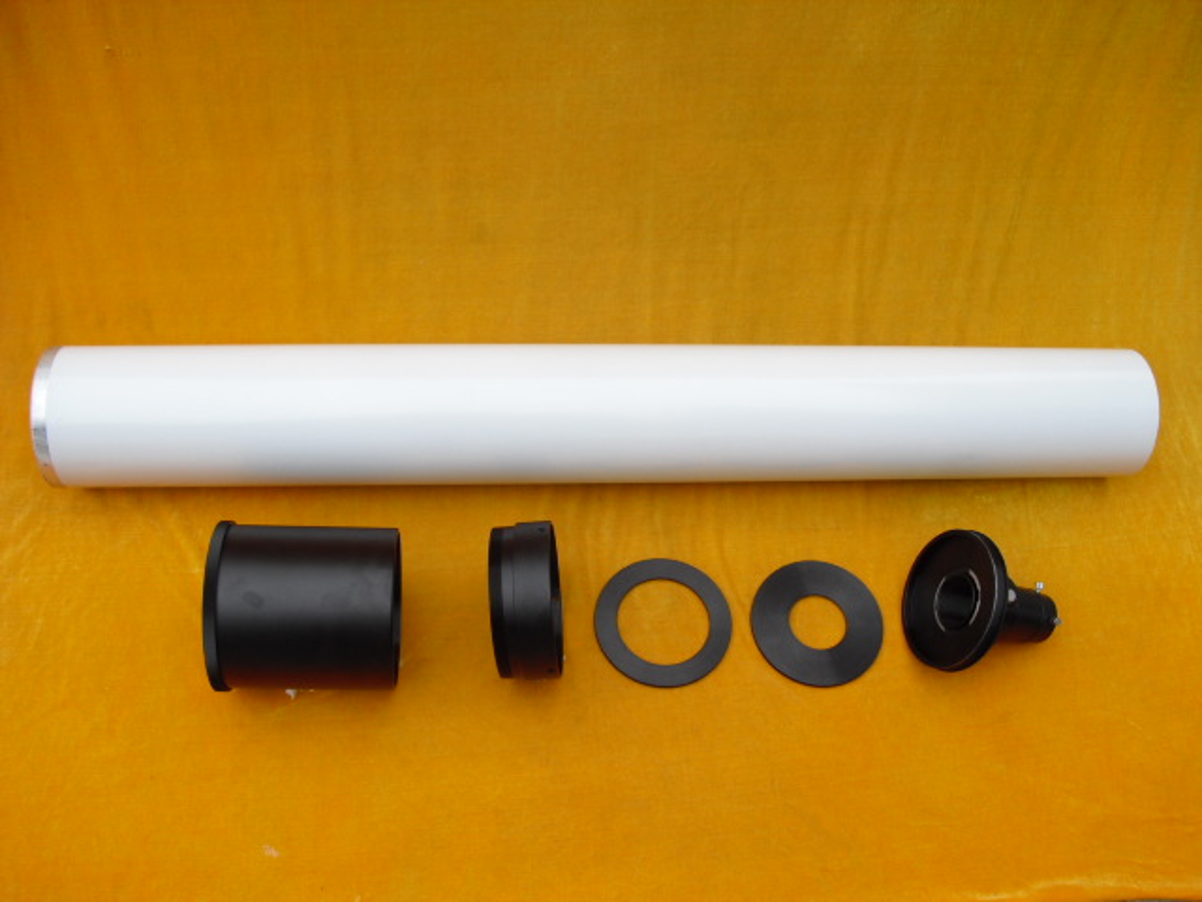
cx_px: 601
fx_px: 1250
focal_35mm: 36
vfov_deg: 39.7
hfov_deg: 51.4
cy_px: 451
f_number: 3.1
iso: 100
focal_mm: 6.3
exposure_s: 1/200
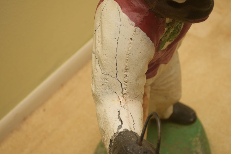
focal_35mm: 78
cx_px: 116
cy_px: 77
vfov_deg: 17.5
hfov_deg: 26.0
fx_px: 501
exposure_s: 1/125
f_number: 7.1
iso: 160
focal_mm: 52
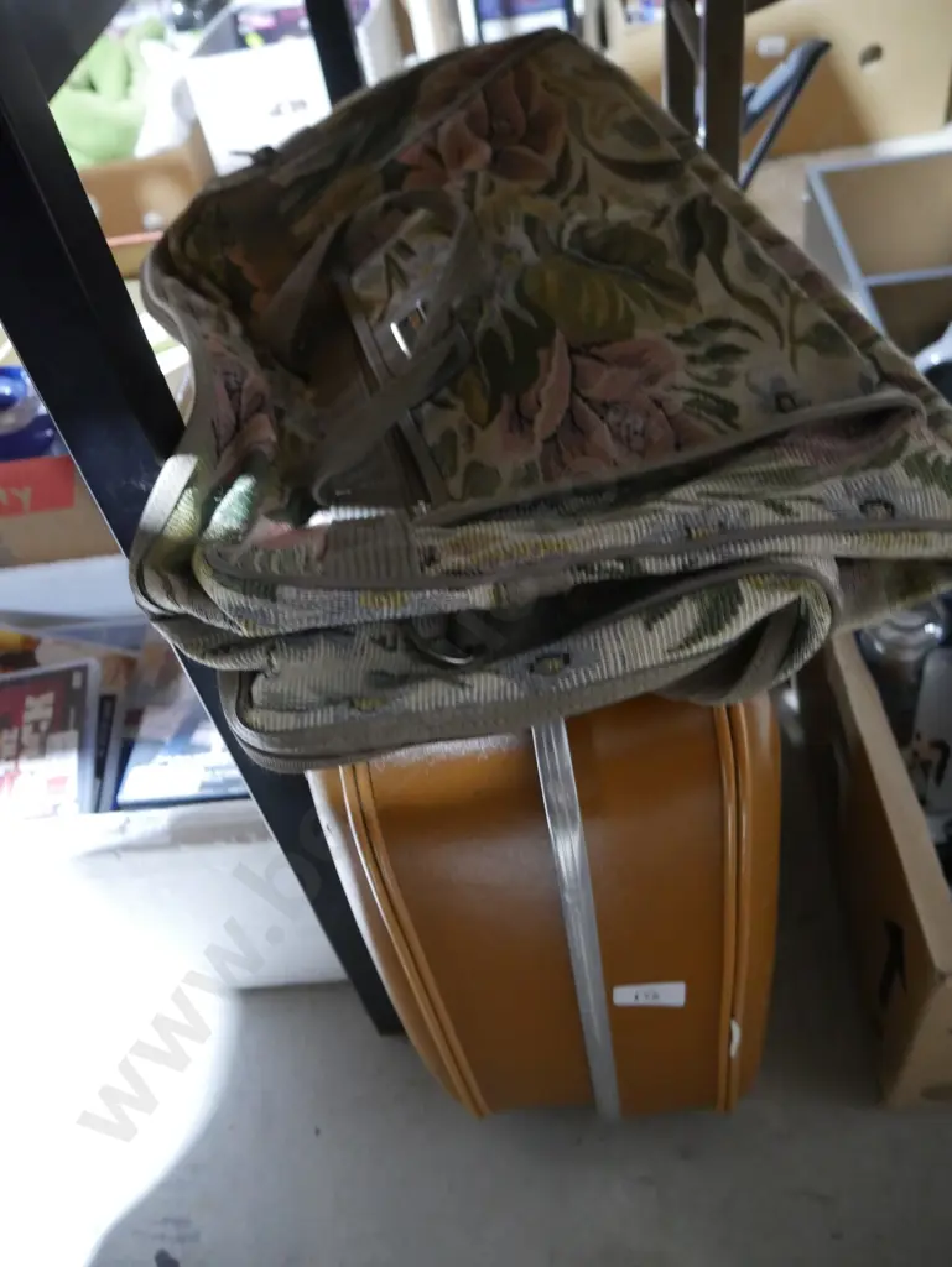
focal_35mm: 28
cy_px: 634
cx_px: 476
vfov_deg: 63.4
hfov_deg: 49.8
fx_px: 1026
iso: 3200
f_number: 3.5
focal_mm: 14
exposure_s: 1/60
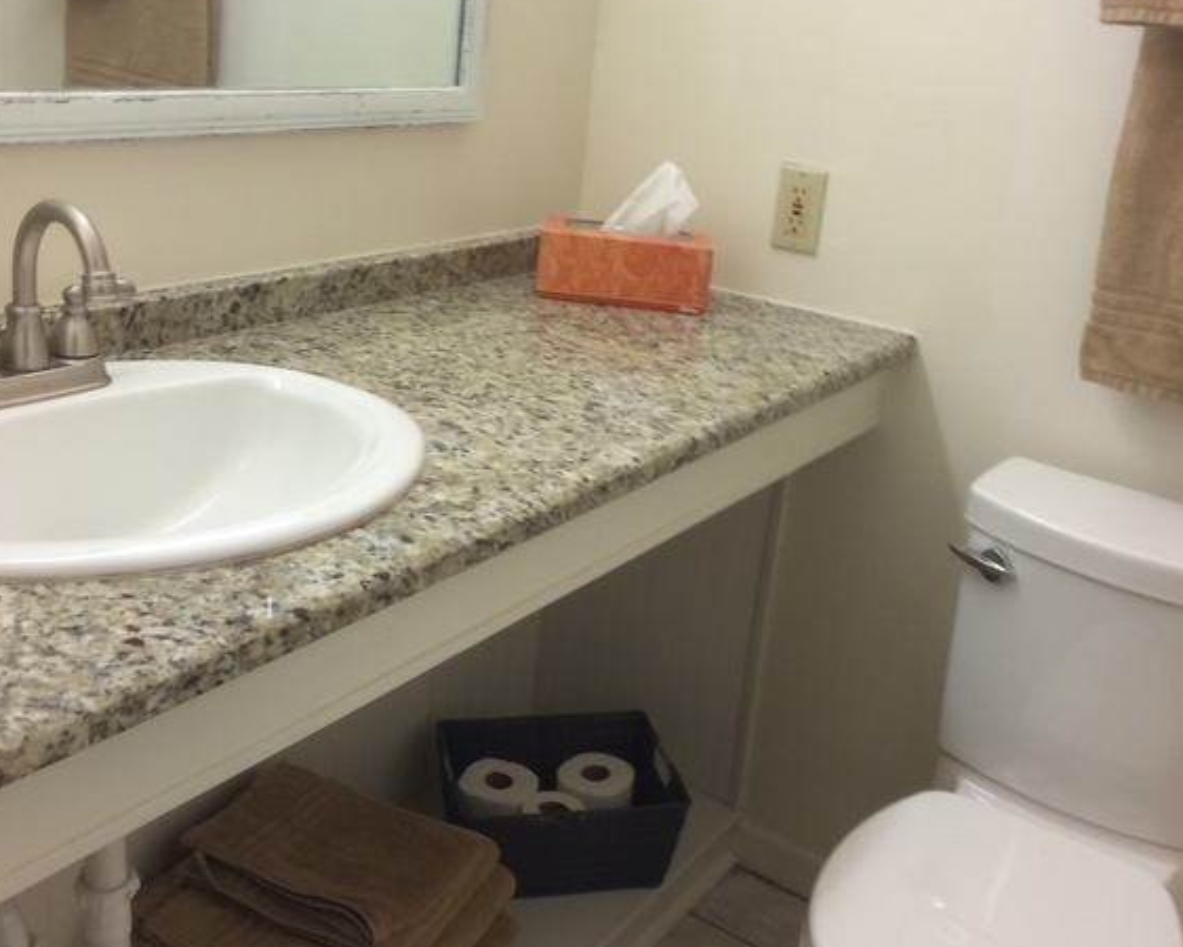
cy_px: 440
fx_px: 1401
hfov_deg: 45.8
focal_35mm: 40
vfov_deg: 37.3
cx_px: 594
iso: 80
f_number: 2.2
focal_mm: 4.12
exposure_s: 1/30
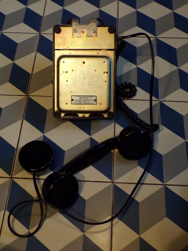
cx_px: 94
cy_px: 126
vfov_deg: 44.8
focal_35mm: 42
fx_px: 304
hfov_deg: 34.3
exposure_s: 1/28
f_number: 3.4
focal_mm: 7.6
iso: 200
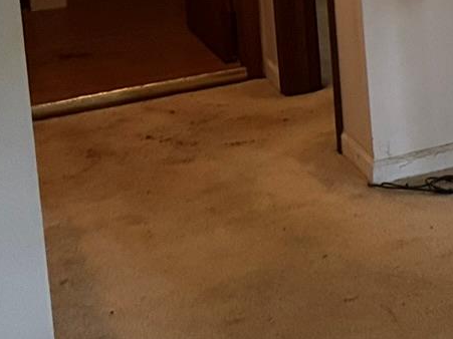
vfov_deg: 12.5
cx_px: 936
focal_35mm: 109
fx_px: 1426
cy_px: -246
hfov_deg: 14.6
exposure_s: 1/60
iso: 400
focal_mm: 6.76
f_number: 1.78
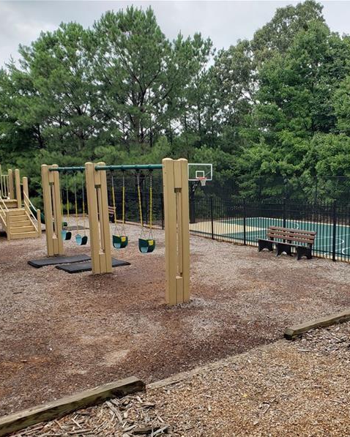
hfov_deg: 42.5
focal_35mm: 34
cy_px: 219
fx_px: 440
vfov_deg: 52.8
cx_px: 247
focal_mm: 4.3
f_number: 2.4
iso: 50
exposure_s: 1/583
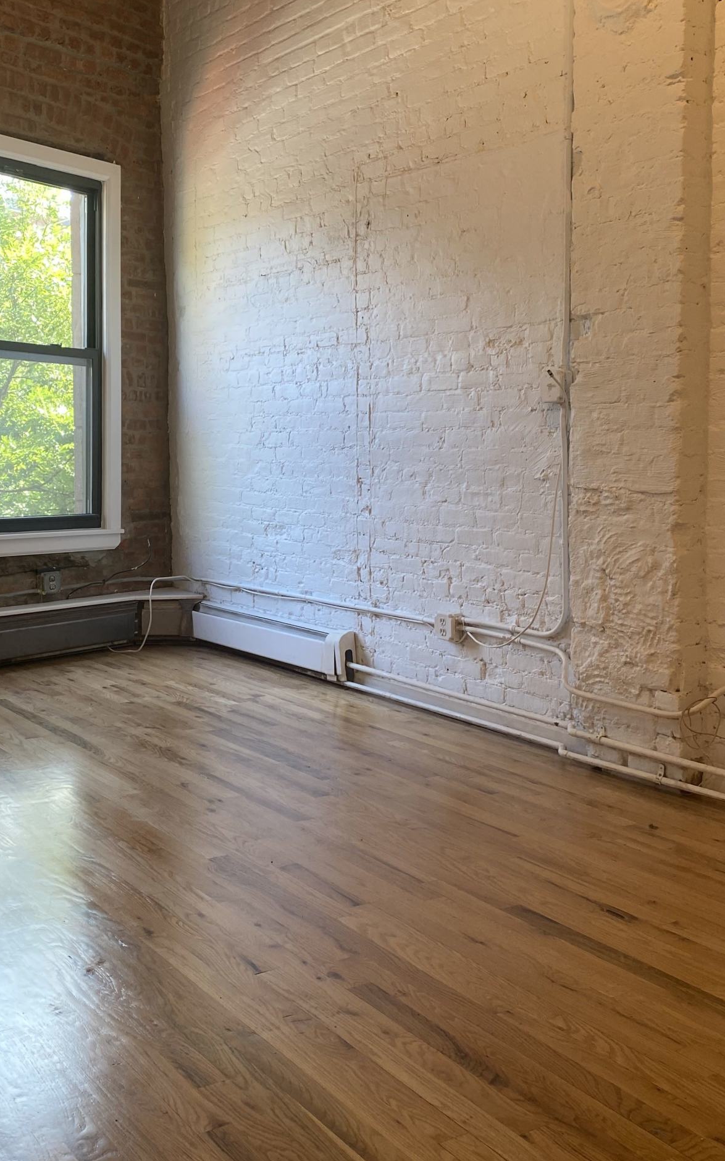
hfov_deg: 33.5
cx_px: 308
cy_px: 539
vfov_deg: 51.5
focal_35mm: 38
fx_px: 1201
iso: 64
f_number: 1.8
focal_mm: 4.25
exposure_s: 1/60
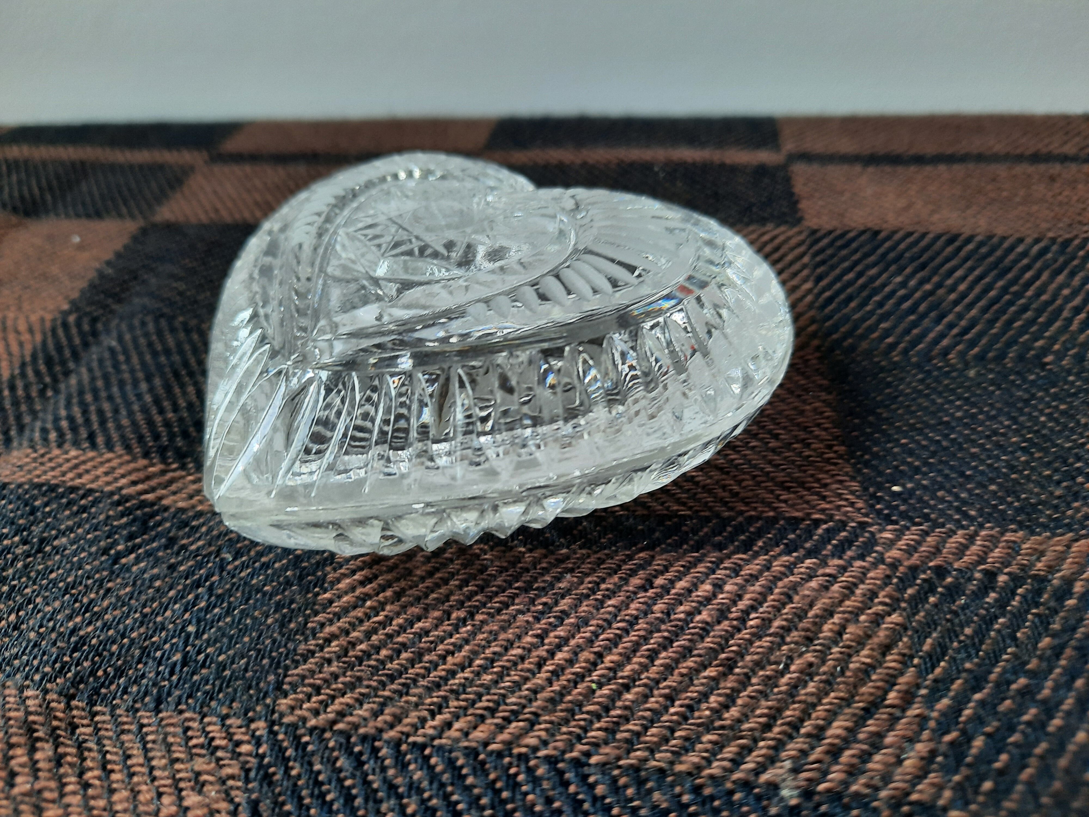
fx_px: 786
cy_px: 408
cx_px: 544
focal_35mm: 25
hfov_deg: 69.4
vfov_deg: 54.9
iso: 100
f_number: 2
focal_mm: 4.6
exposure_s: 1/50
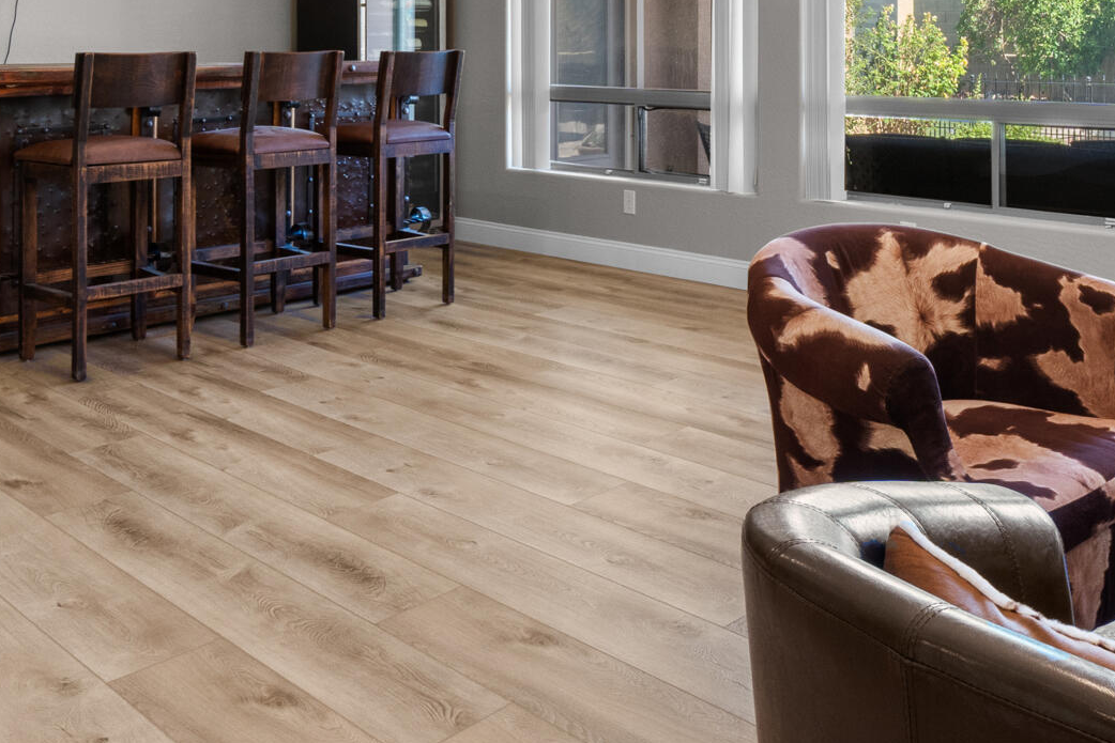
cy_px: 30
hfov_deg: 52.5
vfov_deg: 34.2
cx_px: 705
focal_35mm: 36
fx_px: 1115
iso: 250
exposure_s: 1
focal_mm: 10
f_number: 9
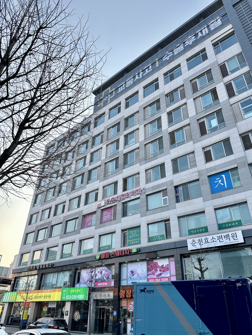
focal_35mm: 24
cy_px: 168
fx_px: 233
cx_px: 126
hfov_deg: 56.8
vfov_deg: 71.6
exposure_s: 1/1227
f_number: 1.78
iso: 80
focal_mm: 6.86
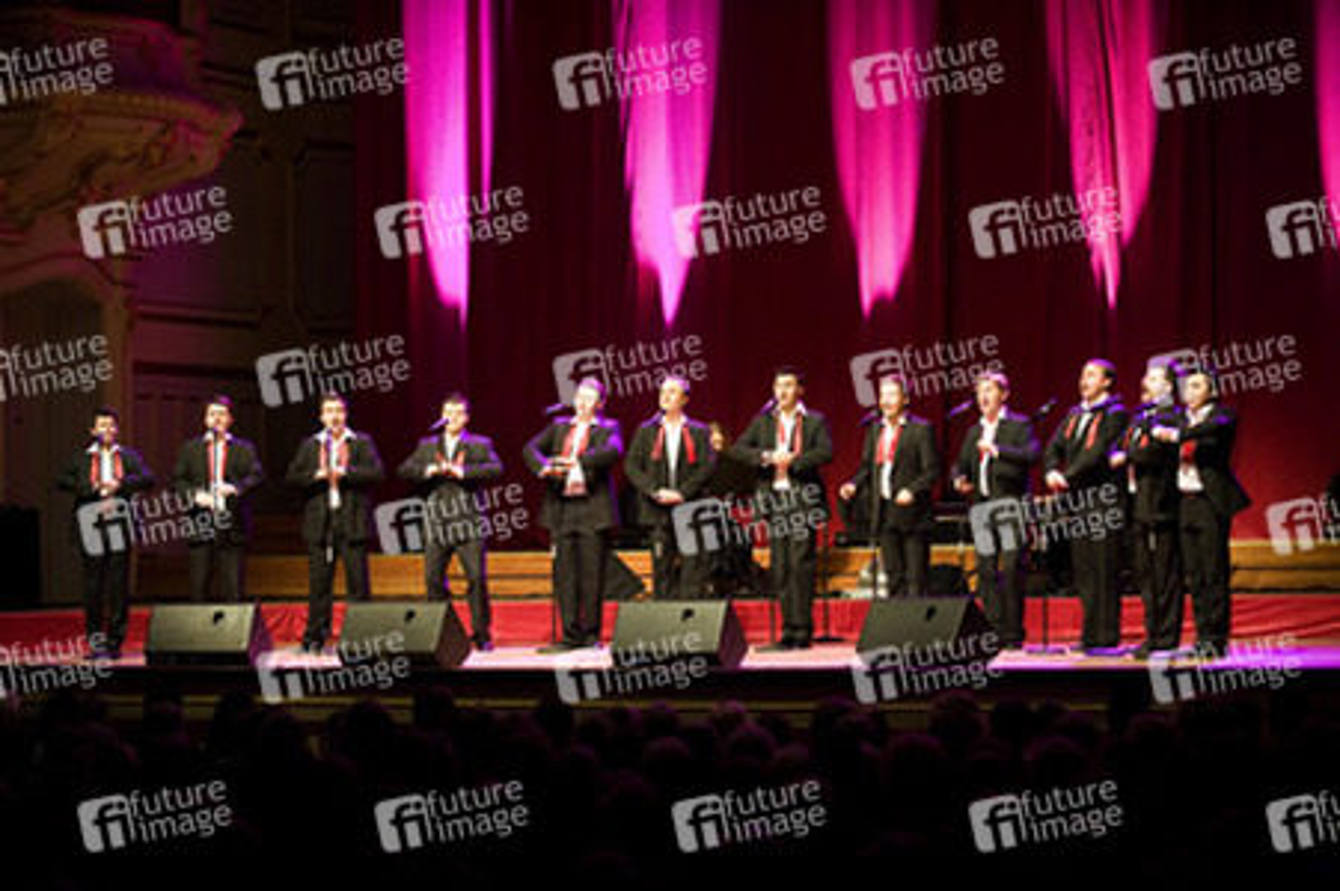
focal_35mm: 98
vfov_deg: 13.9
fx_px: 3645
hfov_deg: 20.8
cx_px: 670
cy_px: 446
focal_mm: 98
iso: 4000
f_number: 2.8
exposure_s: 1/200
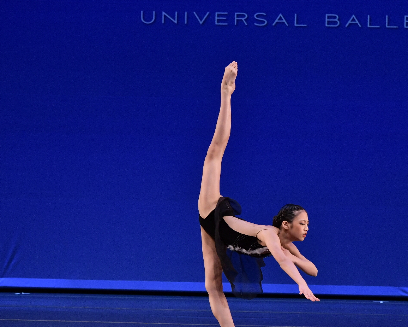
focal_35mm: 296
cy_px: 179
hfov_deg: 6.5
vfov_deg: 5.2
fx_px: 3575
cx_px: 246
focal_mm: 150
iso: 1600
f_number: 3.2
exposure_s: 1/1000
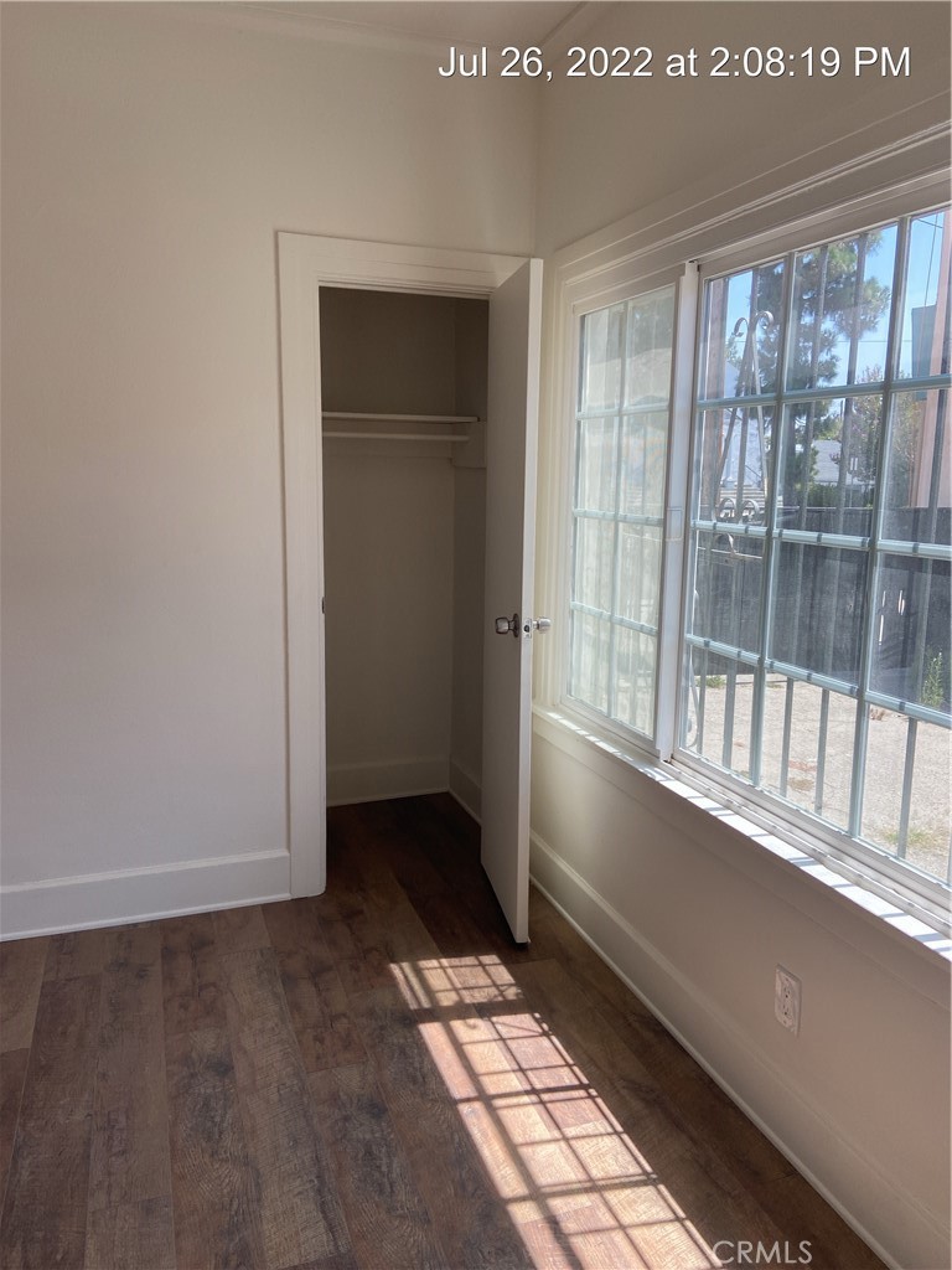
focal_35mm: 26
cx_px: 476
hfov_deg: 53.1
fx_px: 953
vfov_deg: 67.3
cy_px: 635
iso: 32
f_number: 1.8
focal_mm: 4.25
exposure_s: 1/345
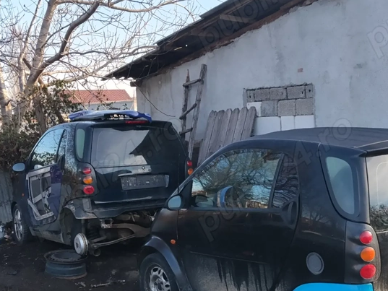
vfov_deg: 26.9
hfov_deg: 35.5
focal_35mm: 54
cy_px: 188
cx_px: 189
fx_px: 605
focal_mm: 4.22
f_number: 1.8
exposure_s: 1/354
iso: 50
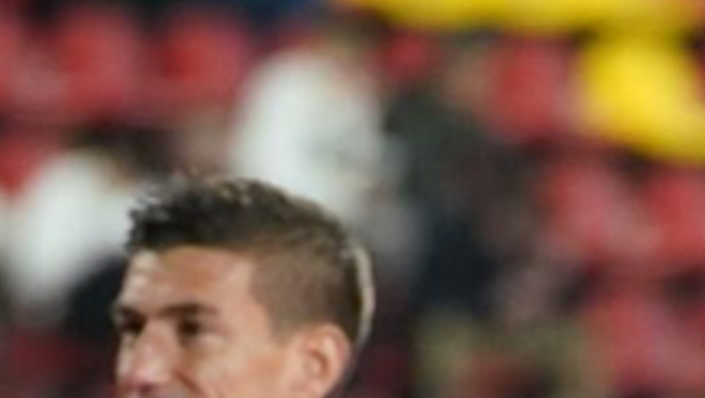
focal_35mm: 1236
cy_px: 1204
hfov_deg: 1.7
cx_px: 1180
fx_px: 23123
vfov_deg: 1.0
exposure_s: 1/640
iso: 2000
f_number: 2.8
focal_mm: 161
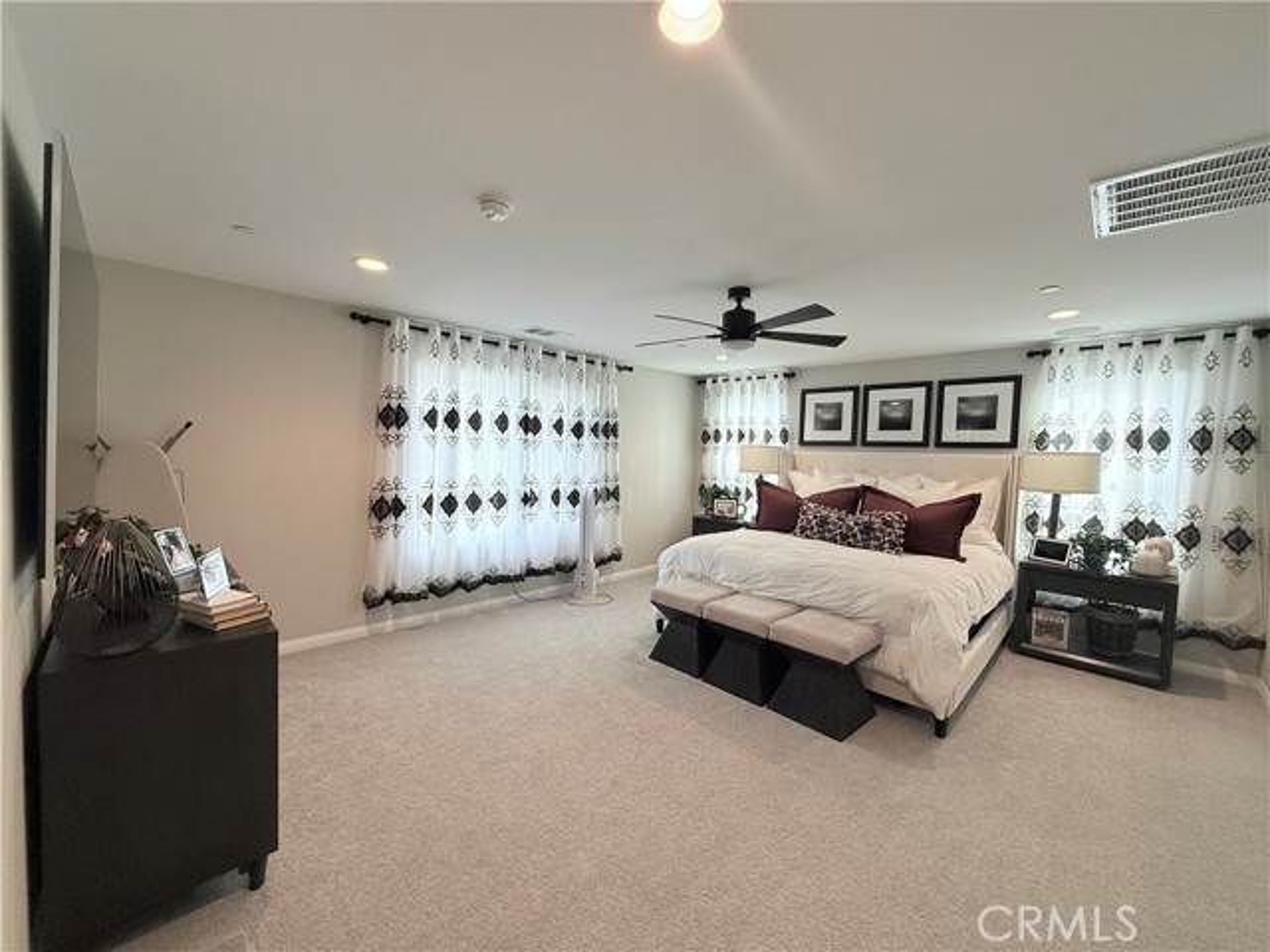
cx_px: 635
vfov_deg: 85.7
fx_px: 514
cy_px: 476
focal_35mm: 14
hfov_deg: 102.1
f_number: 2.2
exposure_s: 1/120
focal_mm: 2.22
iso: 100
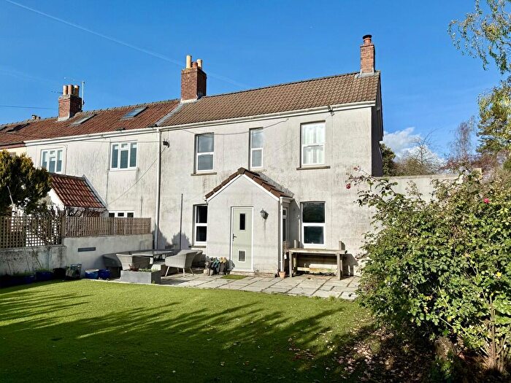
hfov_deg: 71.6
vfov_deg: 56.8
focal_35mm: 24
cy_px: 192
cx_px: 256
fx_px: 354
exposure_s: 1/10309
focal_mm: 6.76
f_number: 1.78
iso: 80
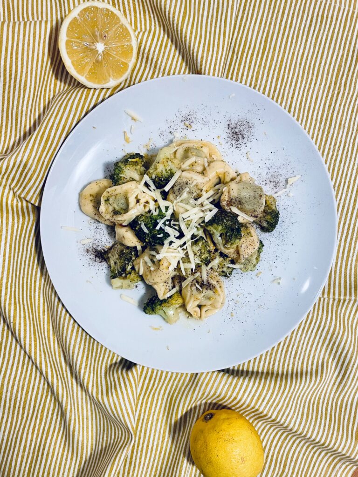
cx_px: 179
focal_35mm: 26
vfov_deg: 67.3
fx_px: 359
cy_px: 238
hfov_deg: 53.1
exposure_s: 1/50
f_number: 1.6
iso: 320
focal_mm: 4.2
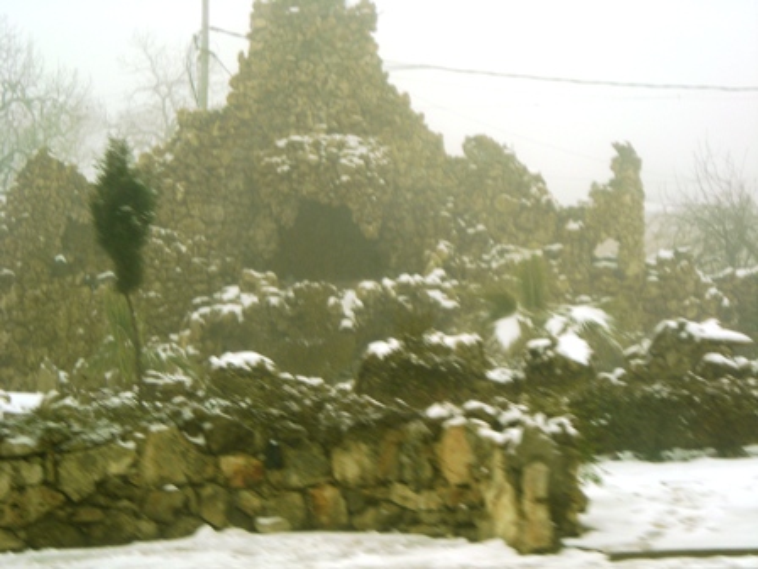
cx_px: 379
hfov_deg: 17.0
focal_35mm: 116
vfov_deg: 12.8
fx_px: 2540
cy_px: 284
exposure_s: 1/108
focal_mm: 19.2
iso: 50
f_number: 5.3
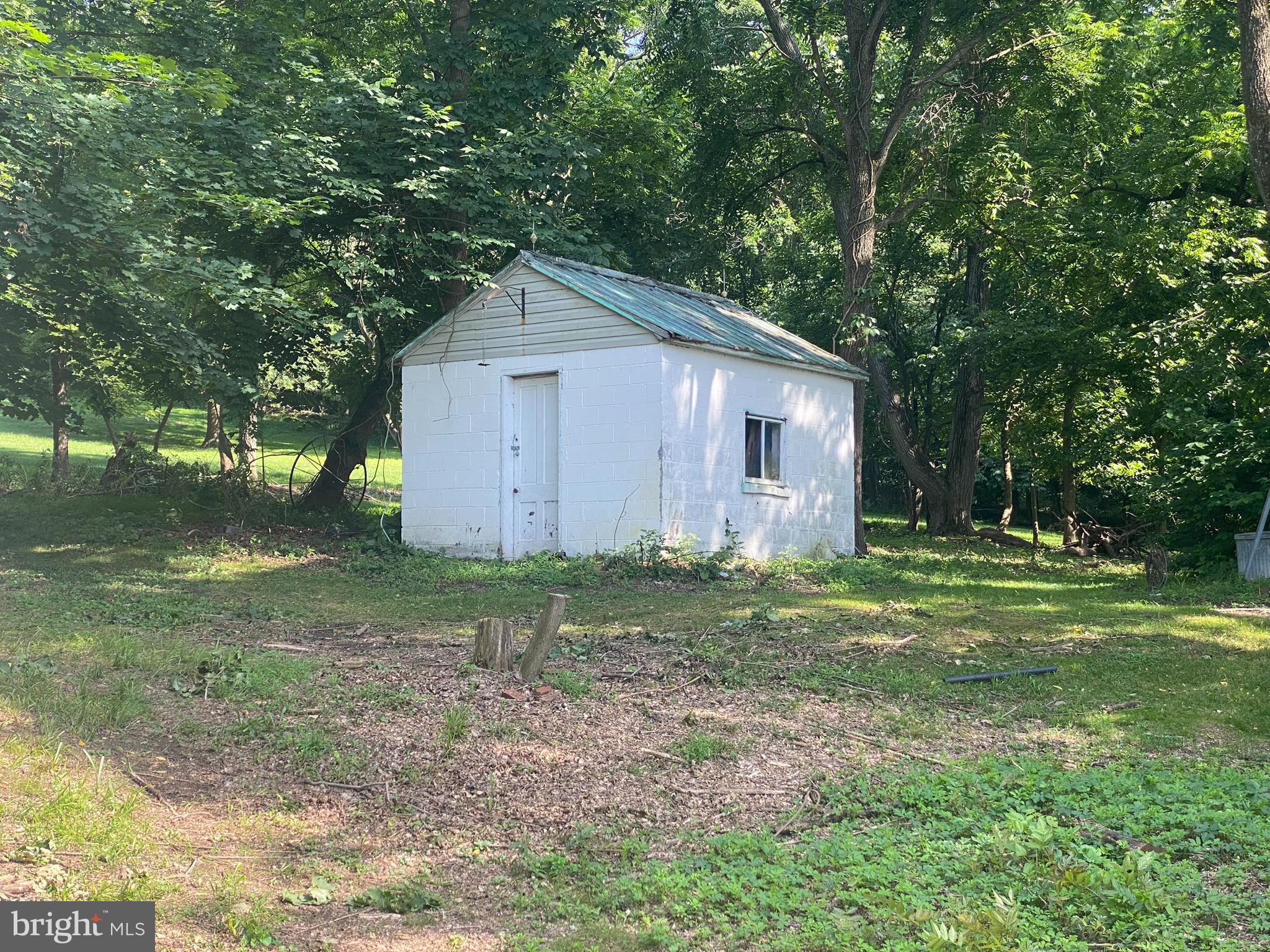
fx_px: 1908
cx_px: 635
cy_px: 476
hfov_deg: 36.8
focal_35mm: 52
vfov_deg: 28.0
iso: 20
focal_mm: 6
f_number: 2
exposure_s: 1/191
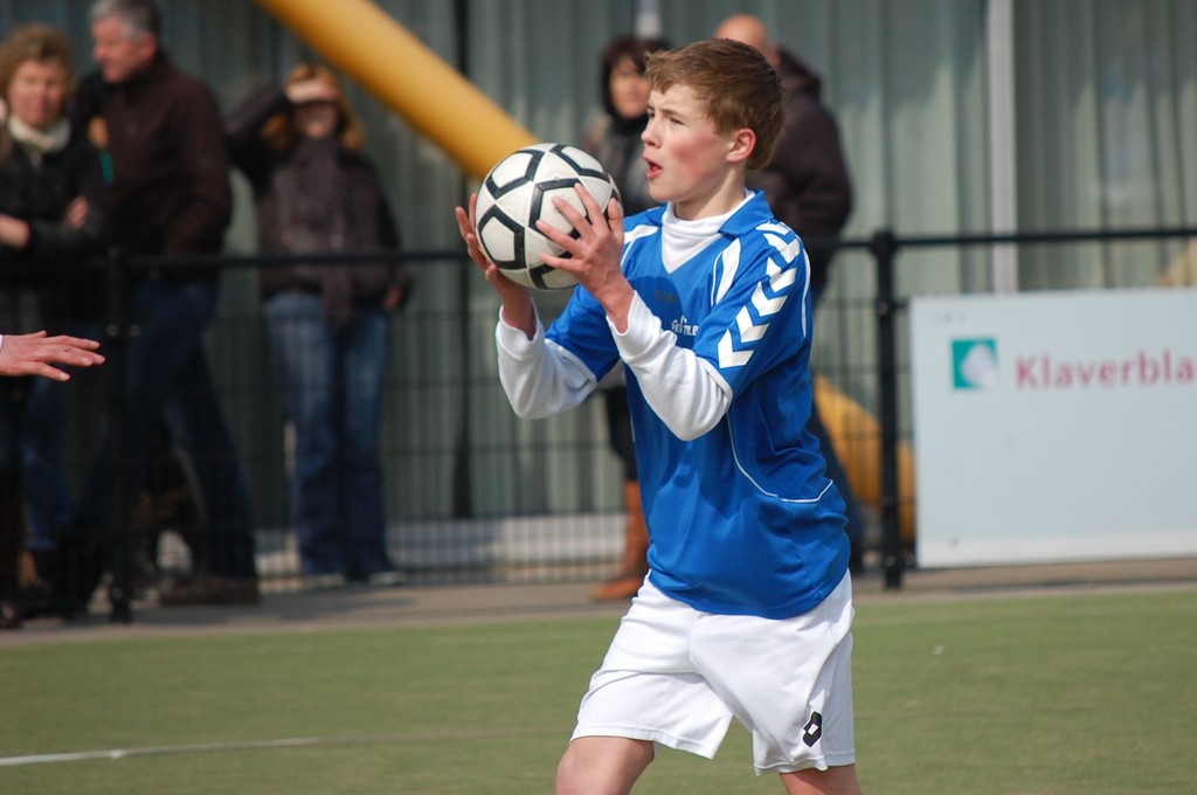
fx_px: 9962
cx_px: 598
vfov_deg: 4.6
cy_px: 398
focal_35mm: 300
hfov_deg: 6.9
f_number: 5.6
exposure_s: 1/1000
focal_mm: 200
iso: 220
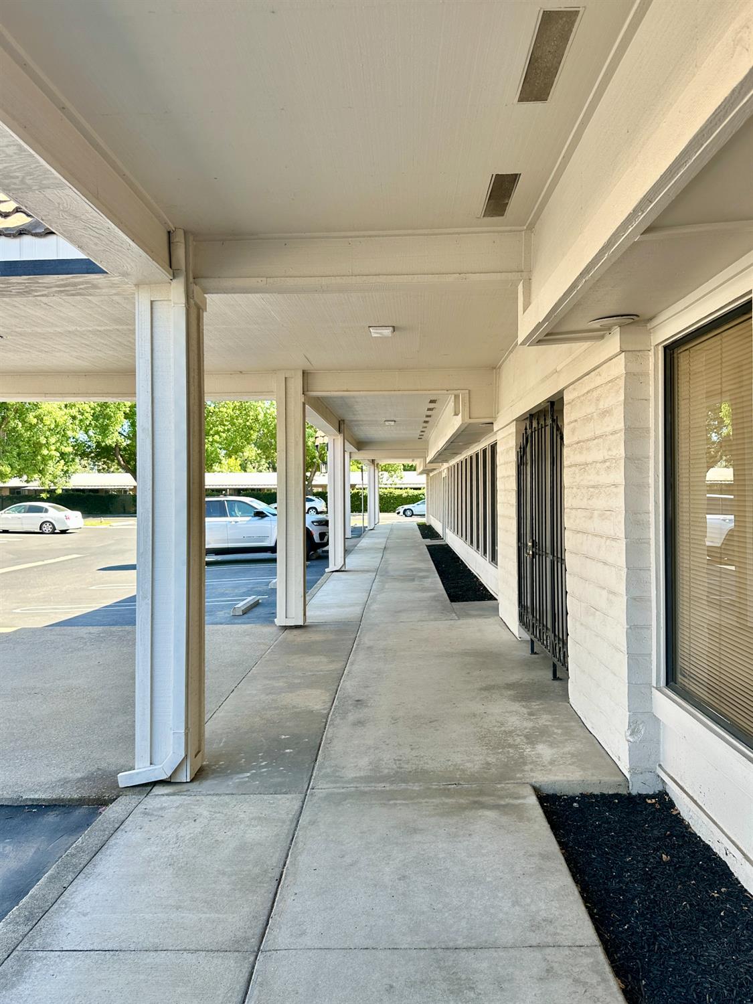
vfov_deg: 71.6
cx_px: 376
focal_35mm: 24
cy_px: 502
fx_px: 696
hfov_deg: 56.8
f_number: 1.78
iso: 80
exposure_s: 1/343
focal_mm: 6.86
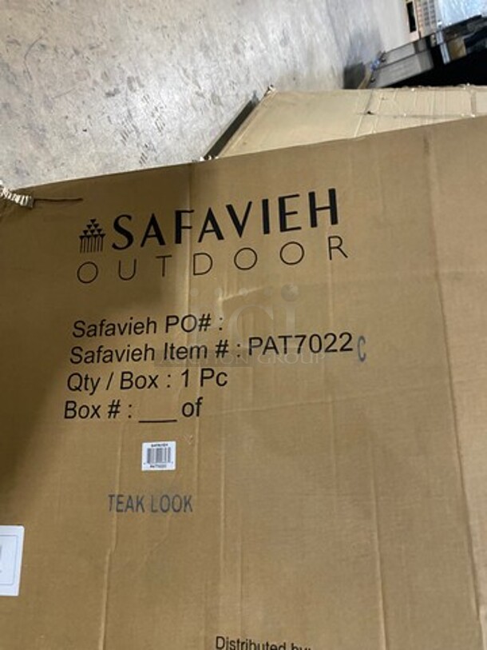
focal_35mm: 26
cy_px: 325
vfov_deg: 67.3
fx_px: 488
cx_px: 244
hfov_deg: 53.1
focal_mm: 4.25
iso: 500
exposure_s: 1/60
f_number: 1.8
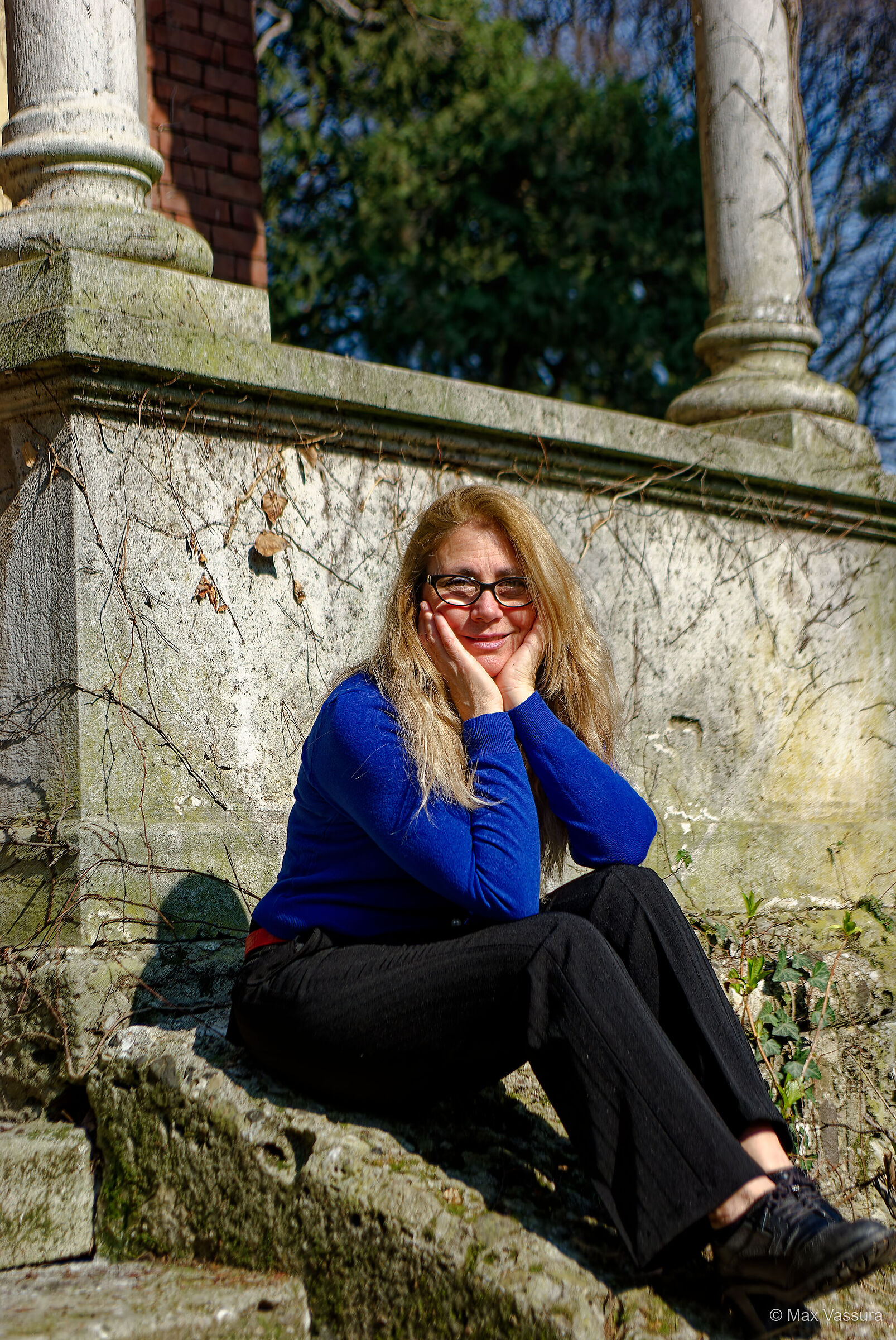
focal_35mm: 67
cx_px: 448
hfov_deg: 20.4
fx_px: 2495
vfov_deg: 30.0
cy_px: 670
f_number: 4
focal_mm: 45
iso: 100
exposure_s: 1/750
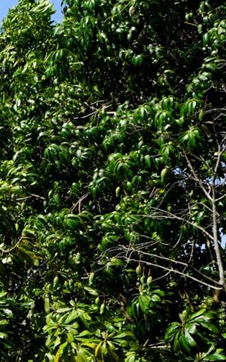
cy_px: 325
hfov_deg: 12.4
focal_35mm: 91
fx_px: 896
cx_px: -245
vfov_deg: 22.3
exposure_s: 1/125
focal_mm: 28
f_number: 9
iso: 100
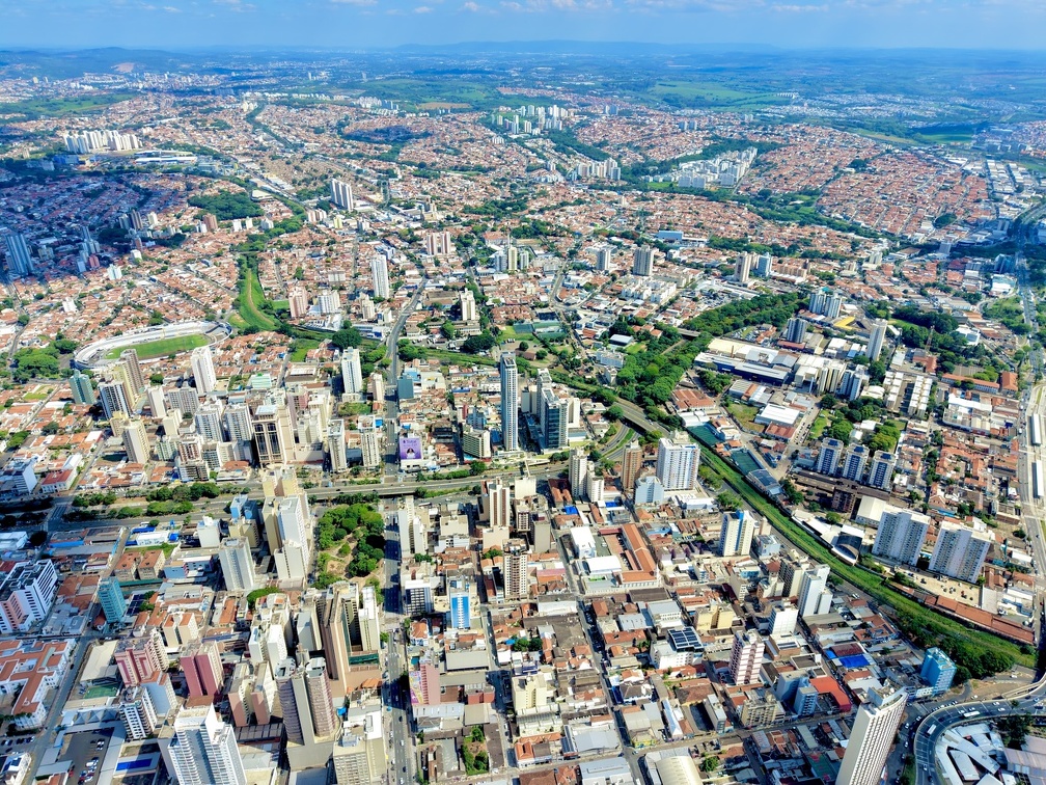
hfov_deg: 71.6
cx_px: 523
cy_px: 392
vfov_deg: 56.8
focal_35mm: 24
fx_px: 725
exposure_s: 1/6400
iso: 200
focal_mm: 8.67
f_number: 1.8
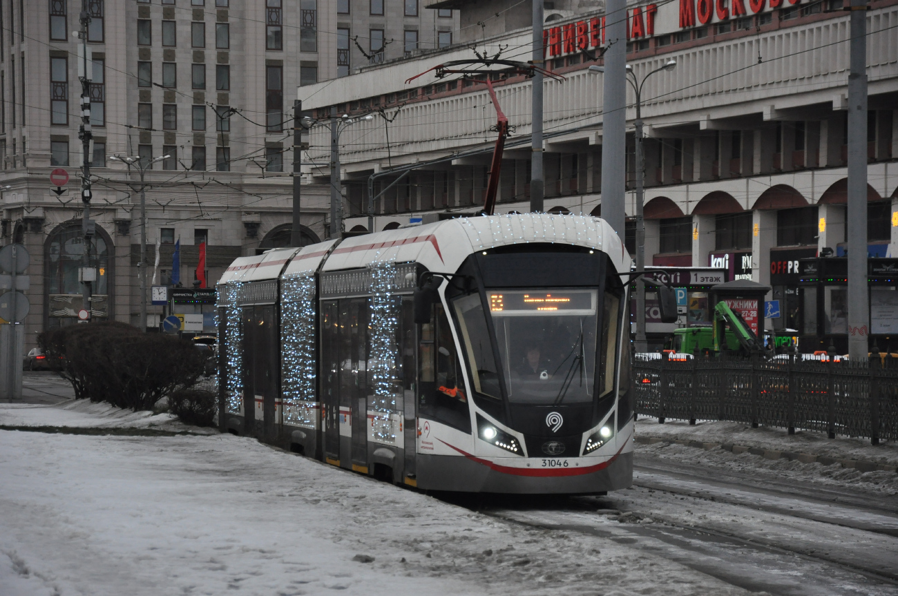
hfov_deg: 13.1
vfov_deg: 8.7
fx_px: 3923
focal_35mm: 158
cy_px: 298
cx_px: 449
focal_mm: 105
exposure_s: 1/800
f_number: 5.6
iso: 1000
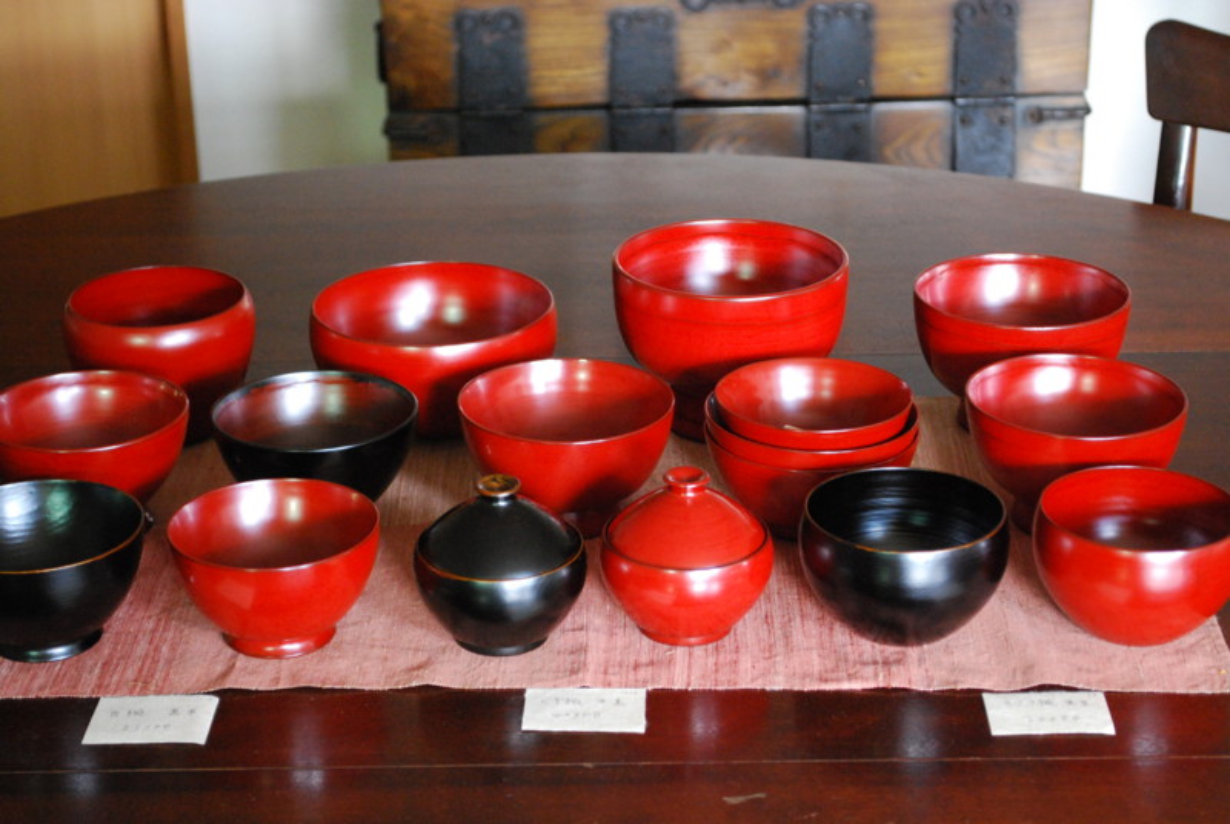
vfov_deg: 19.0
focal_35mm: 72
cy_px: 412
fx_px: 2464
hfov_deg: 28.0
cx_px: 615
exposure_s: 1/25
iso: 1600
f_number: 5.6
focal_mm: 48
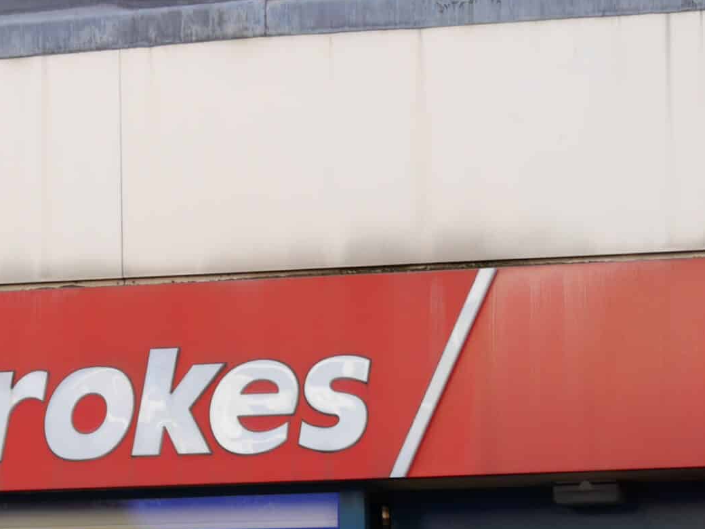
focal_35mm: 197
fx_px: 4012
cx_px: 150
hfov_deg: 10.0
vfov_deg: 7.5
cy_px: 557
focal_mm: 40
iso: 160
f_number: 5
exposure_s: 1/125
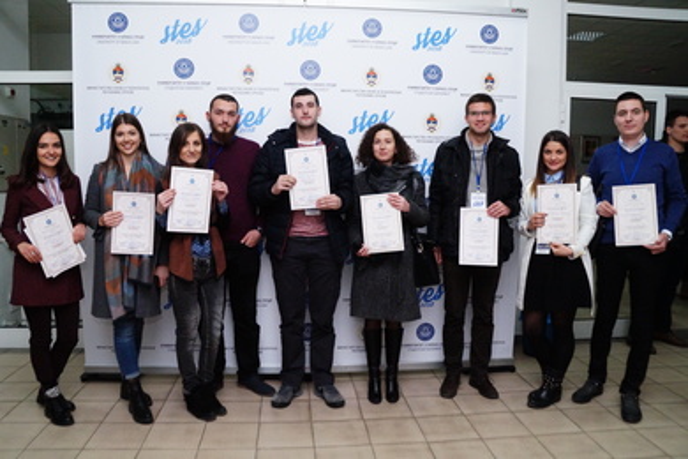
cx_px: 344
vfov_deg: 47.9
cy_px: 230
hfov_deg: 67.4
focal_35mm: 27
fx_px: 516
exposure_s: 1/160
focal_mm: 18
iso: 3200
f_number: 6.3
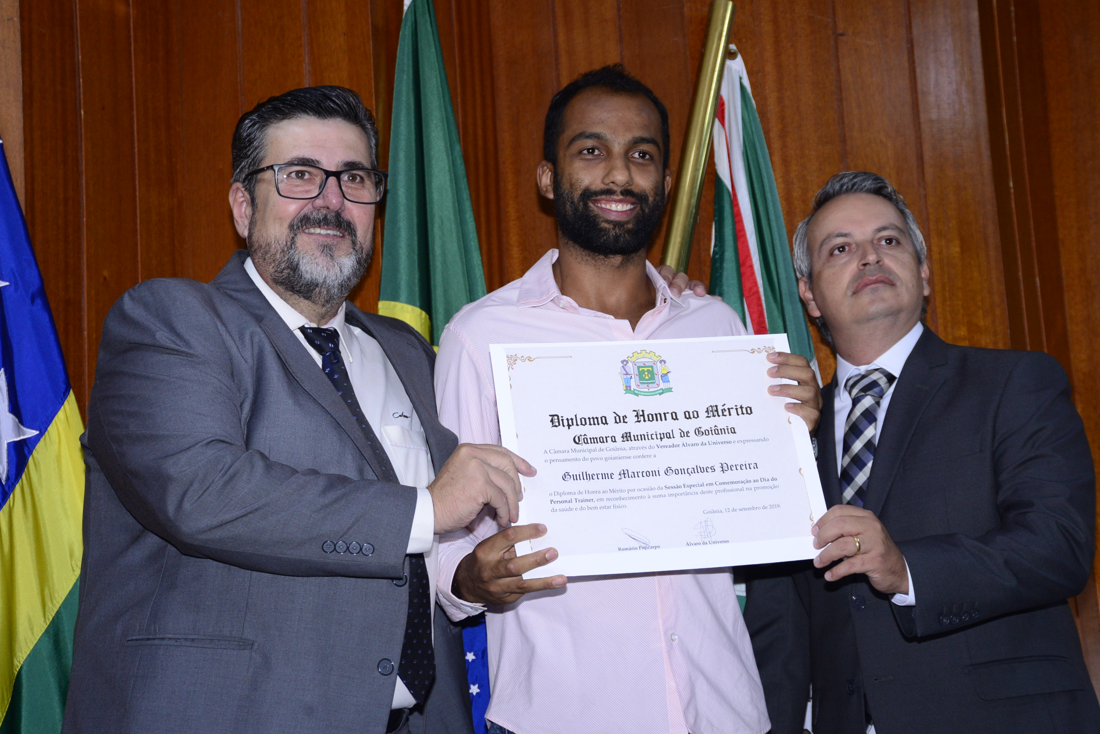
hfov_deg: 28.8
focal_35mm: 70
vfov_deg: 19.5
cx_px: 582
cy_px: 363
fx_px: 2140
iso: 1600
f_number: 5.3
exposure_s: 1/125
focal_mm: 66
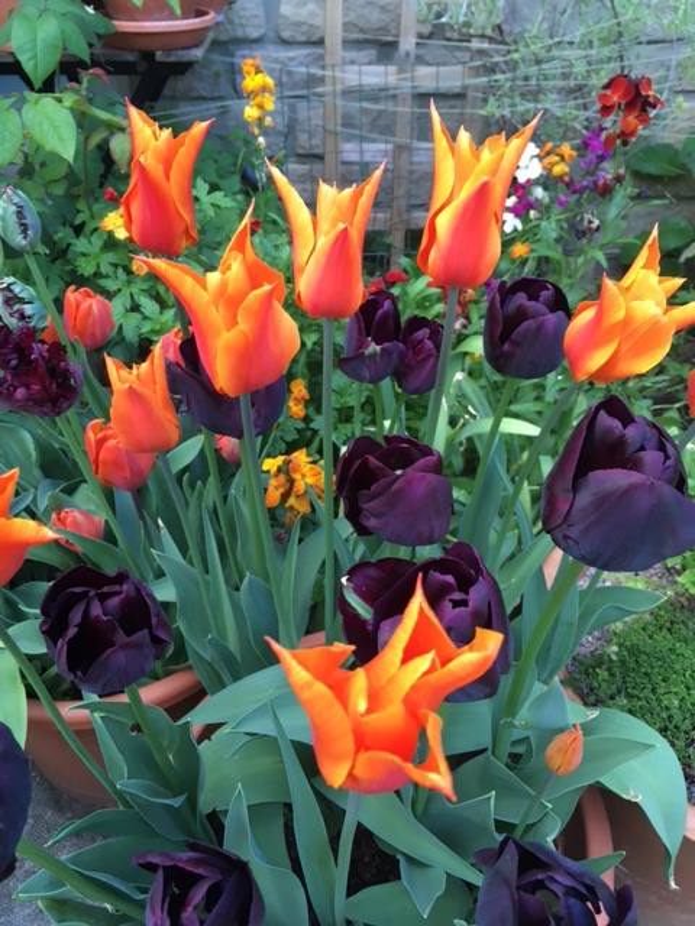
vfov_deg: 61.7
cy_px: 463
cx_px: 348
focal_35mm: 29
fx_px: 776
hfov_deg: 48.2
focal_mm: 4.15
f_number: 2.2
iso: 25
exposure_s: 1/33
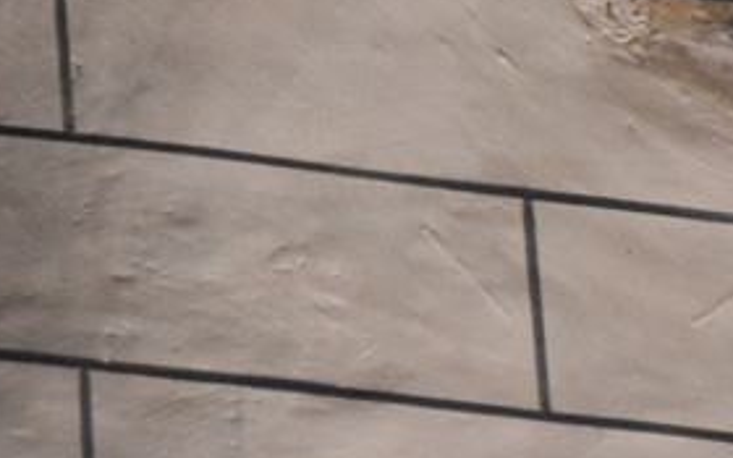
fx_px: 12024
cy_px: -442
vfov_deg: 2.2
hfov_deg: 3.5
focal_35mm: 602
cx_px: 1332
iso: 4000
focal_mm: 105
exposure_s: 1/125
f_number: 4.8
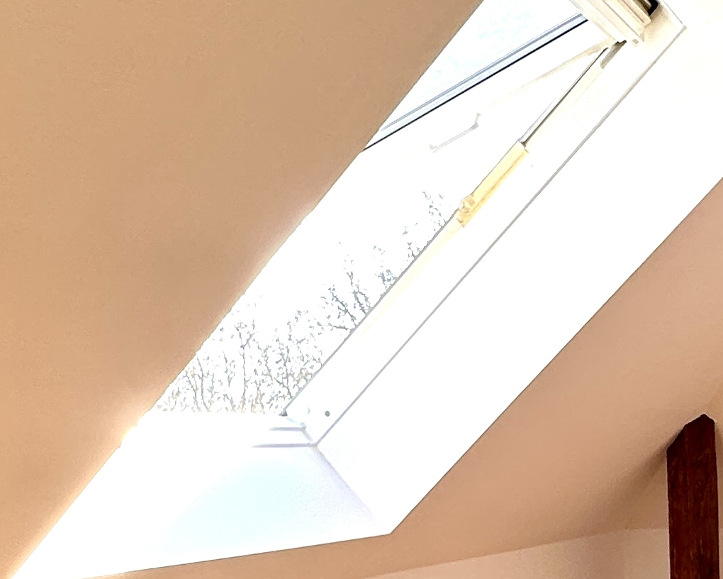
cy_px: 465
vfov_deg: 27.5
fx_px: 1155
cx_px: 660
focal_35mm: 54
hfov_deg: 32.9
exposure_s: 1/99
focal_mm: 2.22
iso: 64
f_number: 2.2
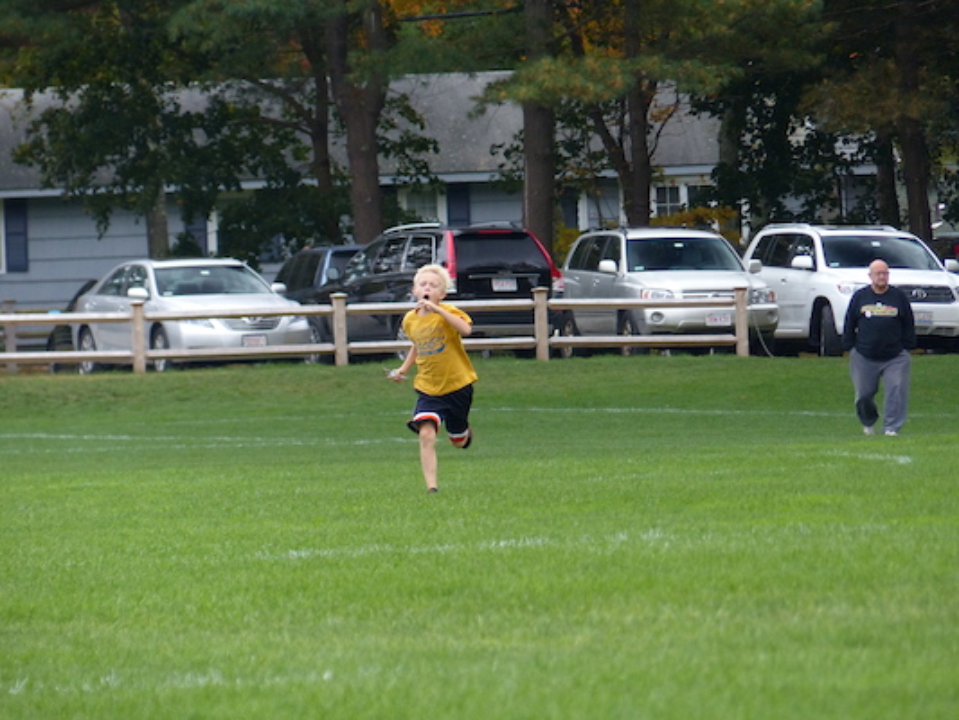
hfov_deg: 4.0
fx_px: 13661
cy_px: 360
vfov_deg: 3.0
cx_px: 480
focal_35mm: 493
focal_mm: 88.7
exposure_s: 1/500
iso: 320
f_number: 2.8
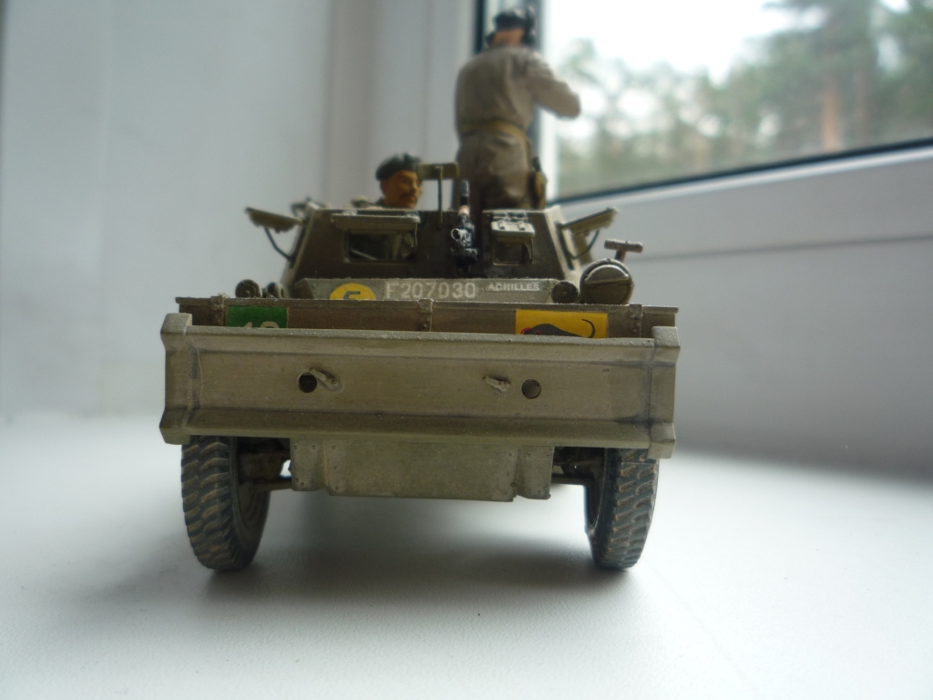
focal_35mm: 30
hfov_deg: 60.0
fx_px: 809
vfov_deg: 46.8
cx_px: 466
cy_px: 350
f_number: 3.3
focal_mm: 5.2
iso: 100
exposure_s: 1/100
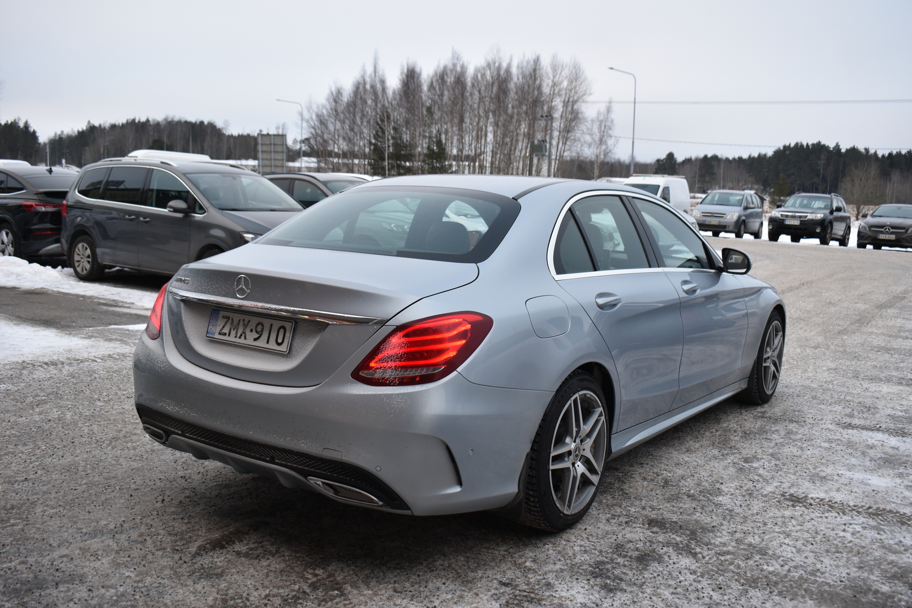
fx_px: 836
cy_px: 304
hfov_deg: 57.2
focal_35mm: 33
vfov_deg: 40.0
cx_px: 456
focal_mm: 22
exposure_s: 1/125
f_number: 5.6
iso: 400
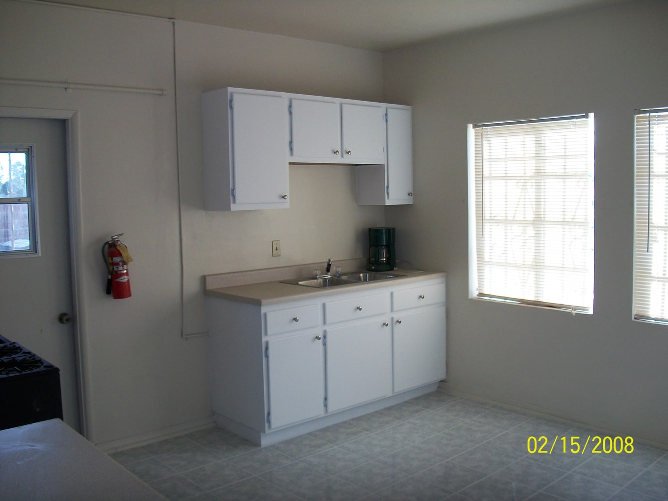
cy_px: 250
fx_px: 618
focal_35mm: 32
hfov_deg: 56.8
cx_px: 334
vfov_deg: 44.2
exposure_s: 1/160
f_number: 2.9
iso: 80
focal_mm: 5.7
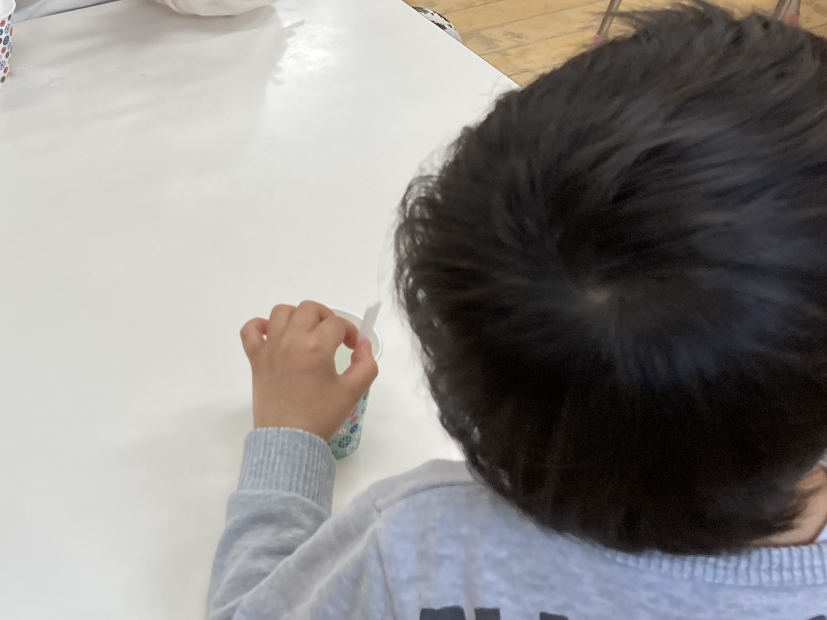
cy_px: 88
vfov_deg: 24.3
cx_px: 44
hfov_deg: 30.8
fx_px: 1410
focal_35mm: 59
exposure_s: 1/100
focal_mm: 3.99
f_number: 1.8
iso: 50
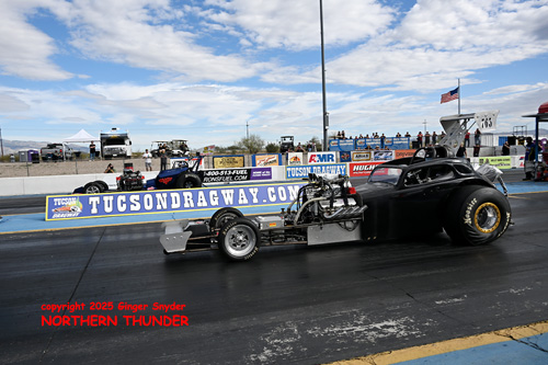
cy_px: 182
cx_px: 274
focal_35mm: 24
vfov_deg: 53.1
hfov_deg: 73.8
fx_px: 365
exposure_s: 1/1600
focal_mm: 24
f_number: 5.6
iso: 250
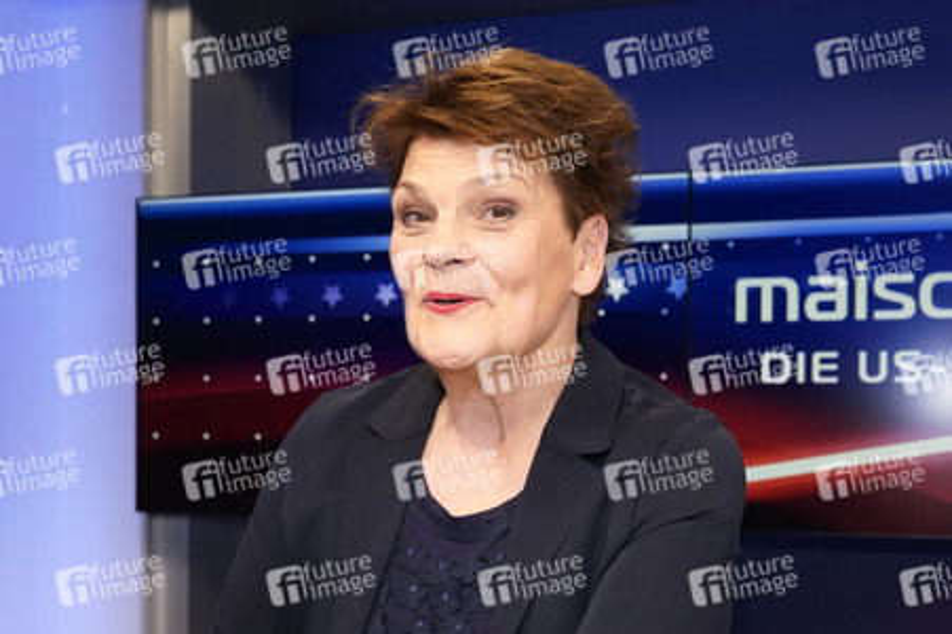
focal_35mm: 32
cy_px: 317
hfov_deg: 58.8
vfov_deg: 41.1
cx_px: 476
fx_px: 846
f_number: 5.6
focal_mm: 32
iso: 2000
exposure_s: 1/125
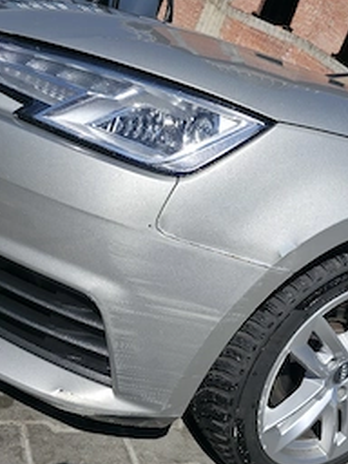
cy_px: 259
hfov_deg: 38.5
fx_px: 483
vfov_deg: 51.2
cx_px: 265
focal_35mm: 36
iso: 40
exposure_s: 1/5000
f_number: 1.7
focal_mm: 6.3
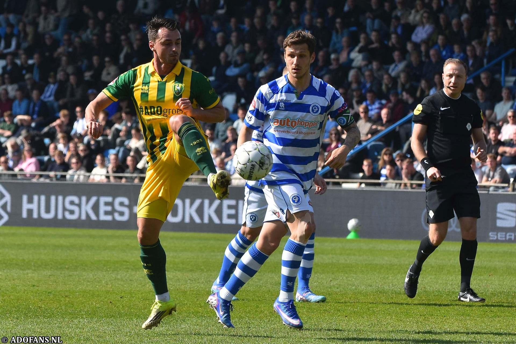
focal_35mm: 188
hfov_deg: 11.0
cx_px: 258
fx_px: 2687
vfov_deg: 7.3
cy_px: 172
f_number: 5
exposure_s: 1/1000
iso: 220
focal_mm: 125
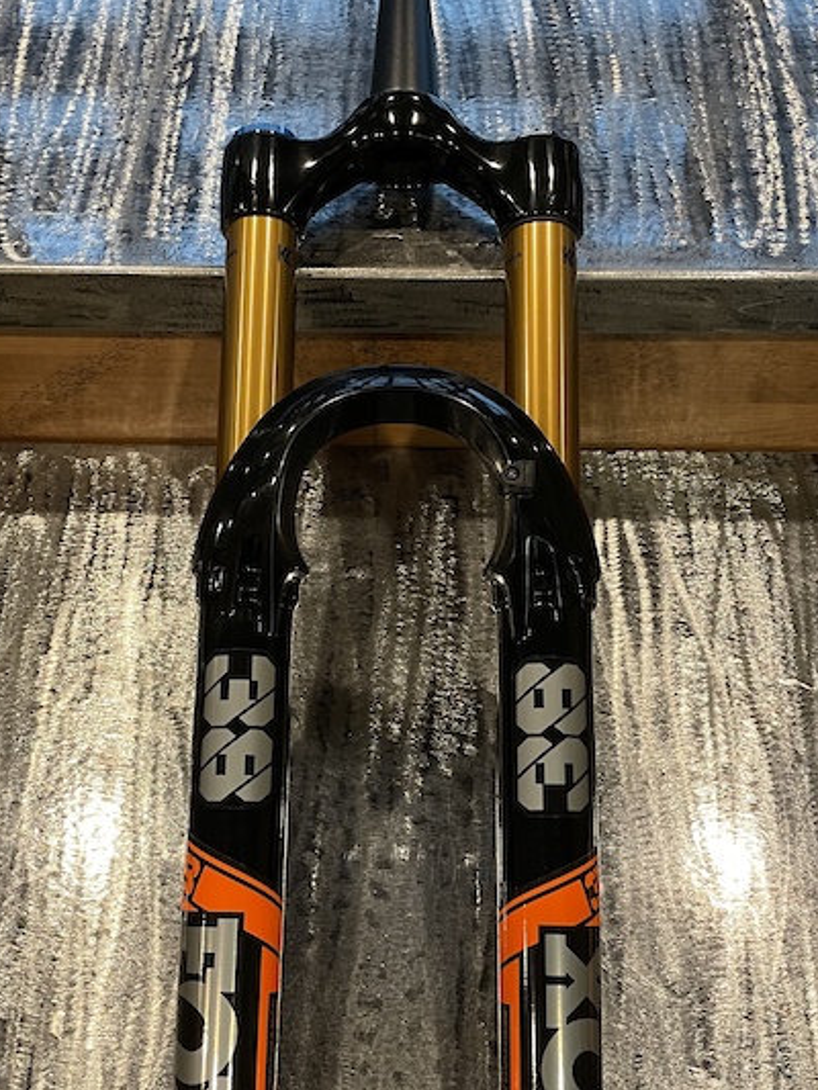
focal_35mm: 39
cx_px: 389
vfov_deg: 47.7
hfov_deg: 36.8
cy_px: 616
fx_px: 1228
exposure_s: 1/60
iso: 250
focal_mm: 4.2
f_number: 1.6
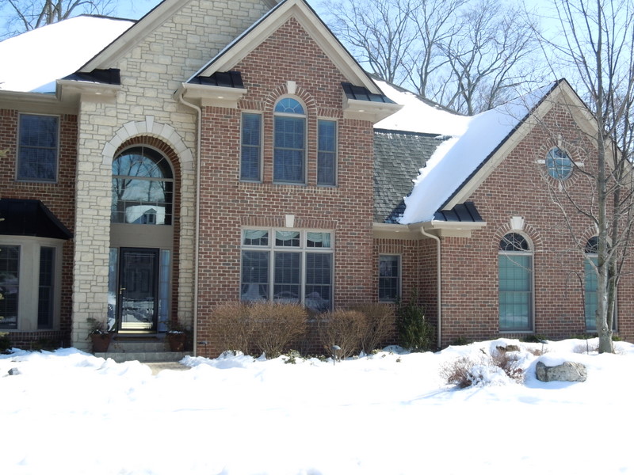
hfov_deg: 42.1
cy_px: 238
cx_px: 317
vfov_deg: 32.2
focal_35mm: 45
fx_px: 824
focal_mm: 8.1
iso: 100
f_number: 4.6
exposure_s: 1/400
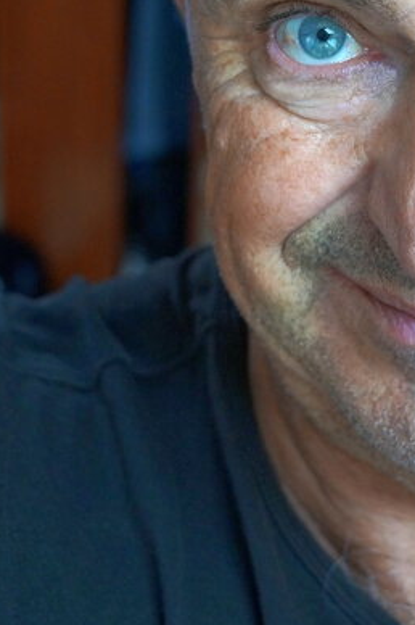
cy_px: 114
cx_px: 425
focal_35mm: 93
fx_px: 1611
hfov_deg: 14.4
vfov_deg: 21.6
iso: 1000
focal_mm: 30
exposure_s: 1/160
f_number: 4
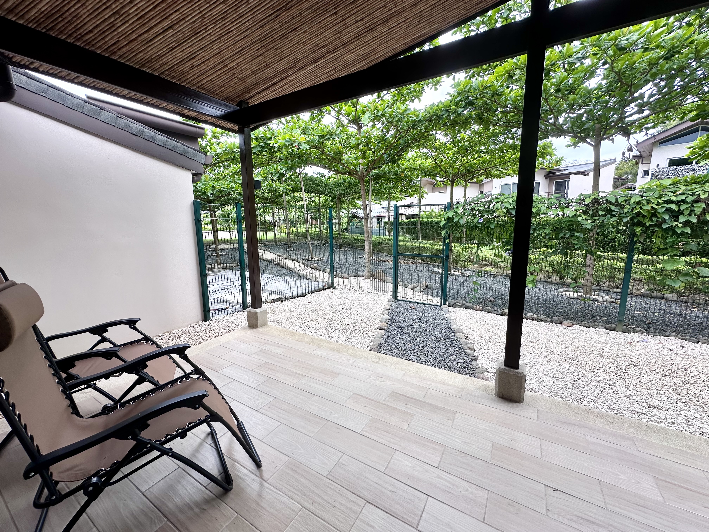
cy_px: 266
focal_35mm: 14
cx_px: 354
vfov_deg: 85.7
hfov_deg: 102.1
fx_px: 287
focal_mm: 2.22
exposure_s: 1/324
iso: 40
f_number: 2.2
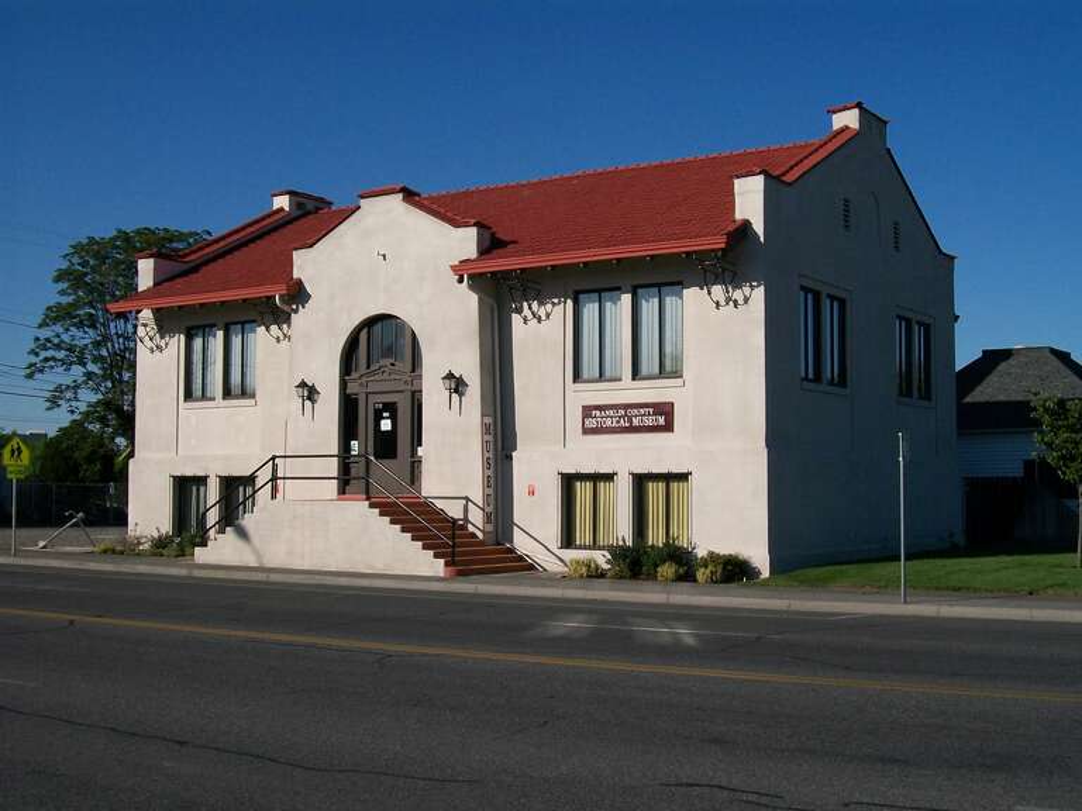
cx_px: 541
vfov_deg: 32.2
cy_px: 406
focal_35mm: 45
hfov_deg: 42.1
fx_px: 1407
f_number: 5.4
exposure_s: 1/800
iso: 80
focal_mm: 7.6
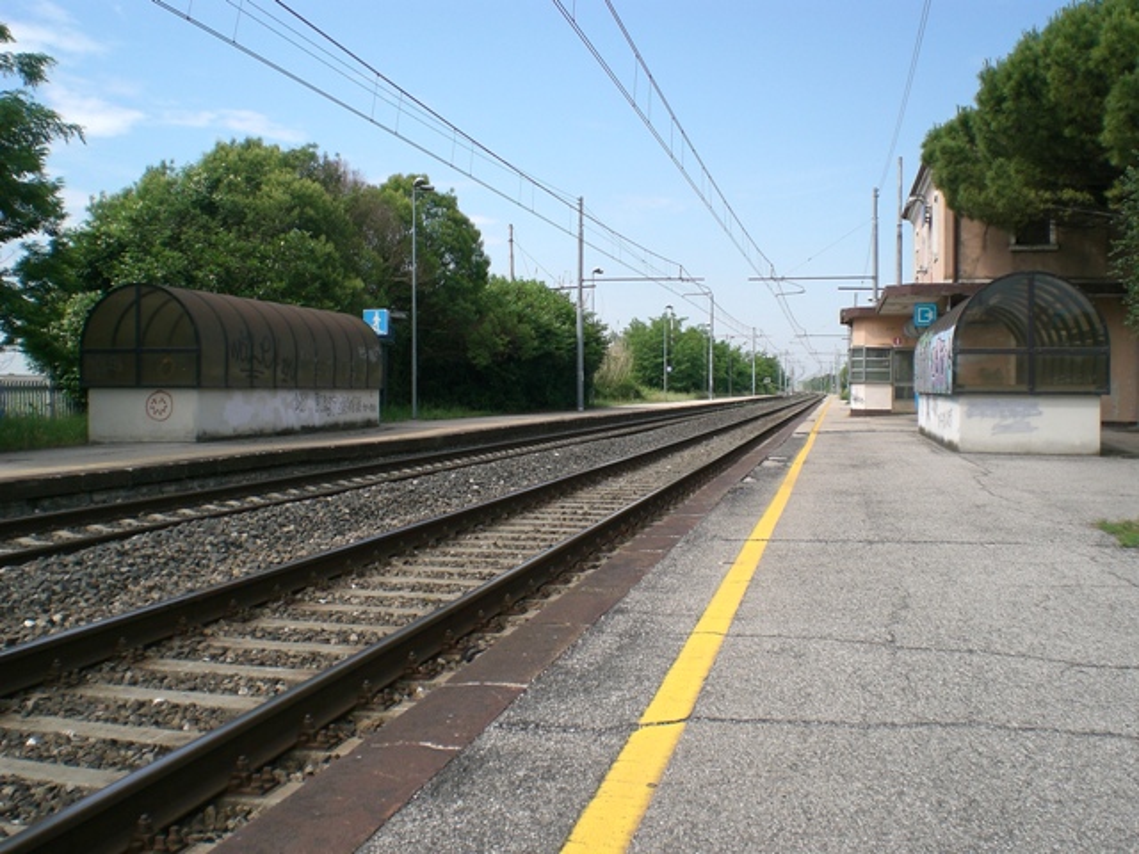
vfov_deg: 37.7
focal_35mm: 38
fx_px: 1250
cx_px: 570
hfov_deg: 49.0
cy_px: 427
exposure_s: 1/320
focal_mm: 6.3
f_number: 4.4
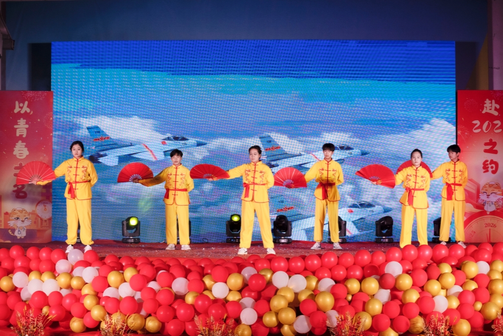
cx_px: 252
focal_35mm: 75
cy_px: 168
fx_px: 1048
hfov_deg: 27.0
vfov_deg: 18.2
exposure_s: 1/320
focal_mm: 50
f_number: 5.6
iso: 640
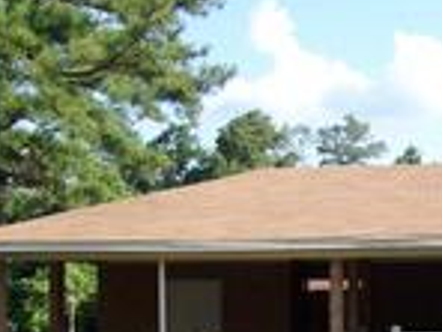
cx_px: 433
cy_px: 257
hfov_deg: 21.3
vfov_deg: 16.5
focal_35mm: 89
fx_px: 1136
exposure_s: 1/500
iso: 80
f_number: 2.8
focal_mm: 6.3
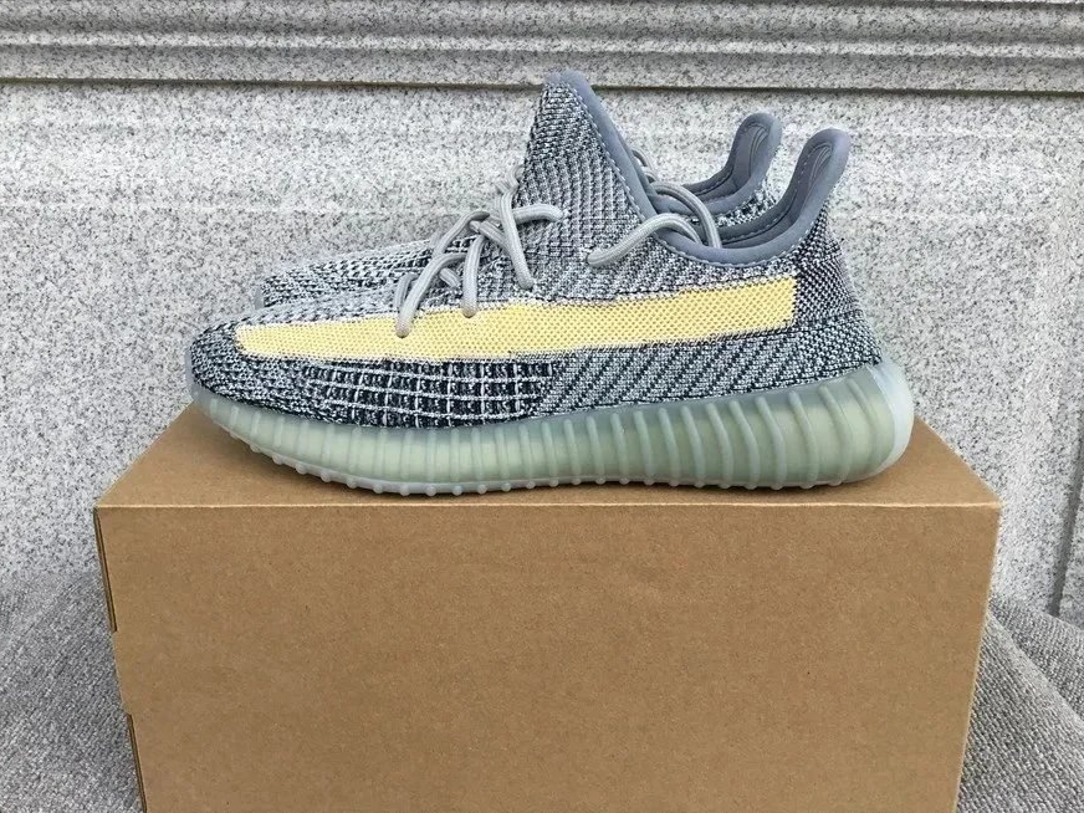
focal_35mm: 32
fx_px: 1002
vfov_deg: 44.2
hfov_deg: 56.8
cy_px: 416
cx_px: 552
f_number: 2.4
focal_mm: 3.3
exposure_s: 1/384
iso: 25
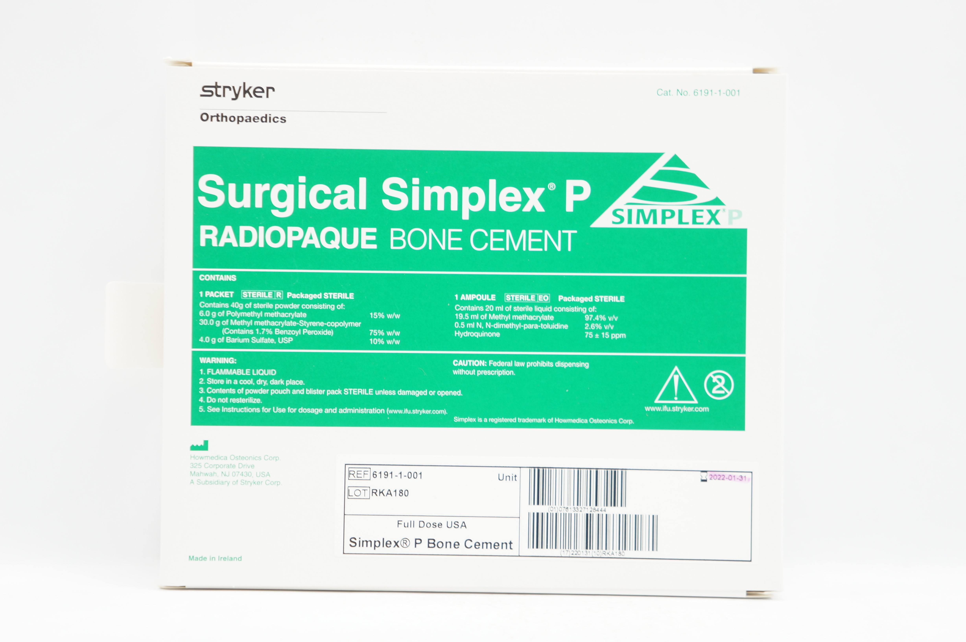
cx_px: 483
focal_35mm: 82
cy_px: 321
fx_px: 2211
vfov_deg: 16.5
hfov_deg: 24.6
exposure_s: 1/25
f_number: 5.6
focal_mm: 55
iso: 200
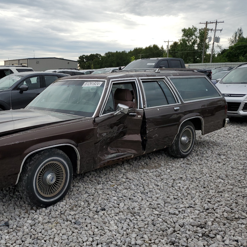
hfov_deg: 45.9
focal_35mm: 35
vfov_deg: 47.1
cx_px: 68
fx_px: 283
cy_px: 140
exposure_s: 1/1111
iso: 50
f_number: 1.5
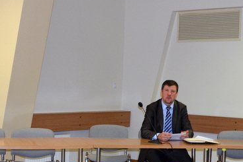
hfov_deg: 27.8
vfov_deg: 18.7
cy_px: 135
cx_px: 73
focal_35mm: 72
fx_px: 486
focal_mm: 22
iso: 900
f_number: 3.8
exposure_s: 1/60
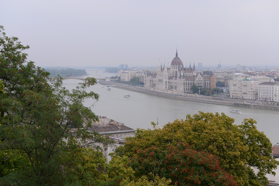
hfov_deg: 28.8
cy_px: 93
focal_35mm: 70
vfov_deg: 19.5
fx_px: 543
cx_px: 140
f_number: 8
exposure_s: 1/100
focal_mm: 70
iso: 100
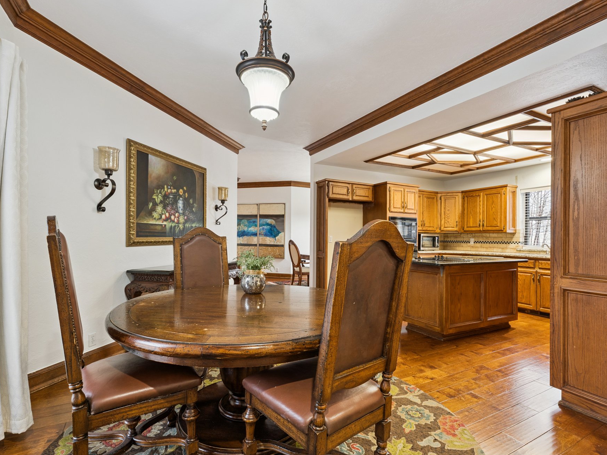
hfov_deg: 89.9
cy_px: 236
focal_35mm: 17
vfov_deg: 73.6
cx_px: 301
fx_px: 304
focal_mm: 15.3
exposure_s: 1/3.33
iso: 200
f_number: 10
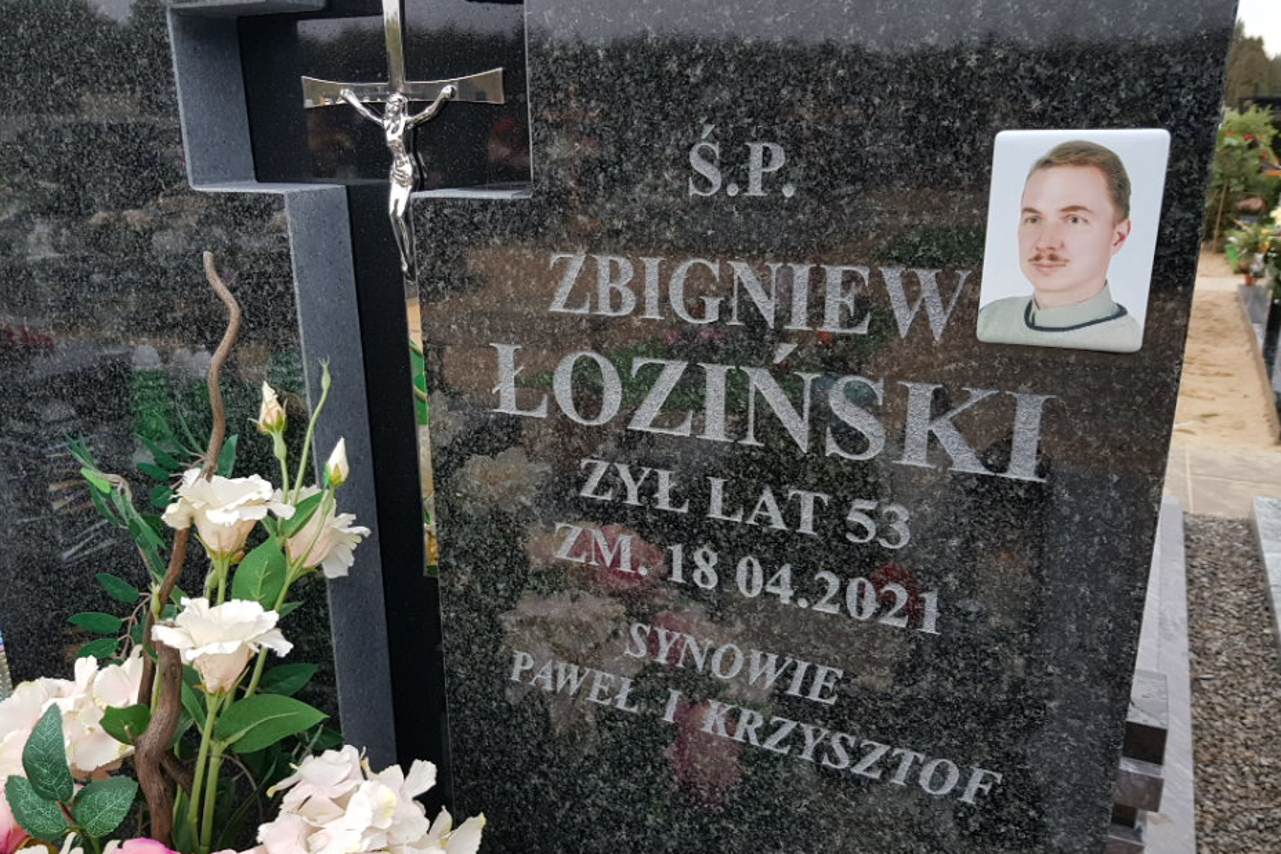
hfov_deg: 65.5
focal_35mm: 28
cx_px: 623
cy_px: 466
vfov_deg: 46.3
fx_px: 996
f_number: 1.7
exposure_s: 1/100
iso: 64
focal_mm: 4.2
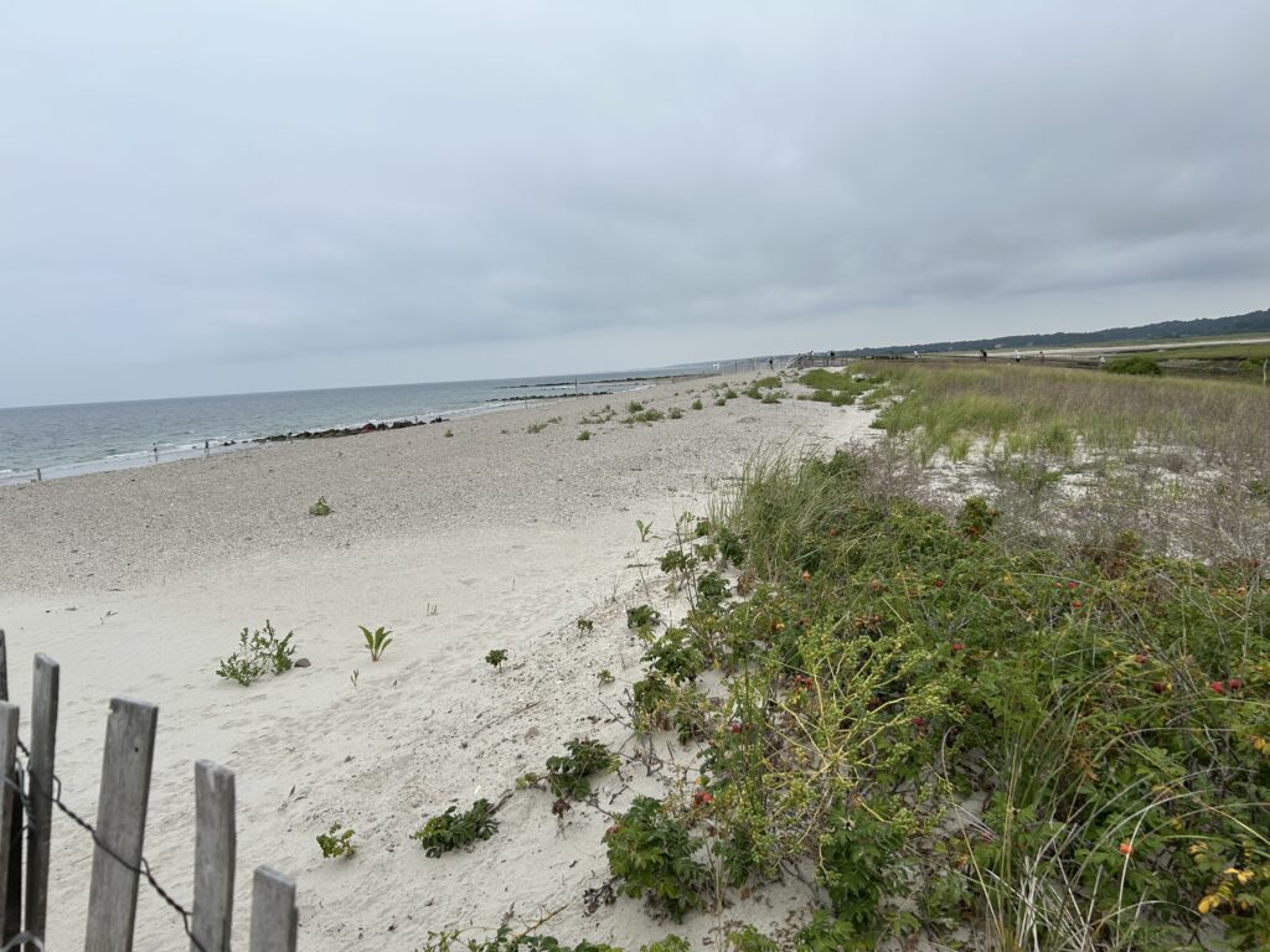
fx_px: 954
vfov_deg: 53.1
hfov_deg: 67.3
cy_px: 476
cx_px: 635
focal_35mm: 26
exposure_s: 1/2353
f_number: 1.5
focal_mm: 5.7
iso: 50
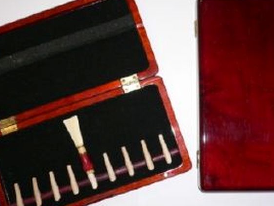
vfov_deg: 30.9
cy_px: 108
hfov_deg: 40.4
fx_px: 372
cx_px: 136
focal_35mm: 47
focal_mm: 5.8
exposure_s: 1/60
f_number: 2.8
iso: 80
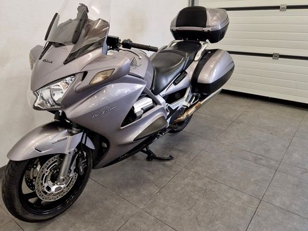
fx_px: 249
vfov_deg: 49.4
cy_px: 91
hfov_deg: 63.0
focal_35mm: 28
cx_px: 126
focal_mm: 5.4
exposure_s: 1/100
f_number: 1.8
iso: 320
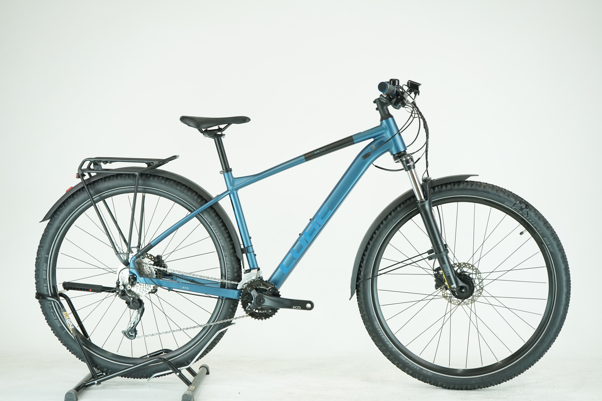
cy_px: 200
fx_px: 869
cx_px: 301
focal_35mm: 52
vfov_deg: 26.0
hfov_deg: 38.2
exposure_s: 1/200
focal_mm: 52
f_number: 5.6
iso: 1600
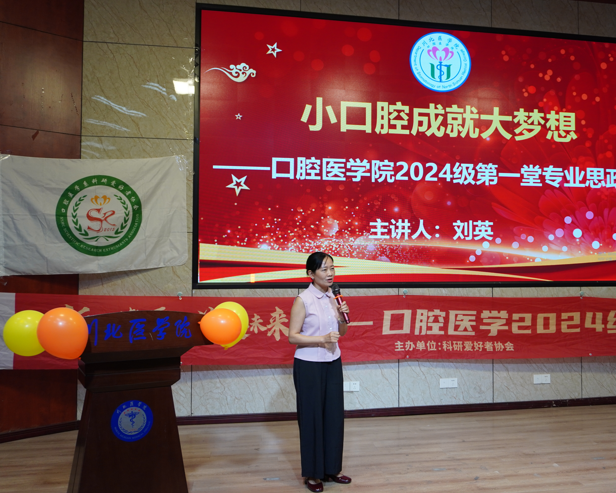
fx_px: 620
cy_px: 246
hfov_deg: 52.5
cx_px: 370
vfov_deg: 43.4
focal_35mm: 34
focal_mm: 20
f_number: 4
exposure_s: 1/30
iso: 250
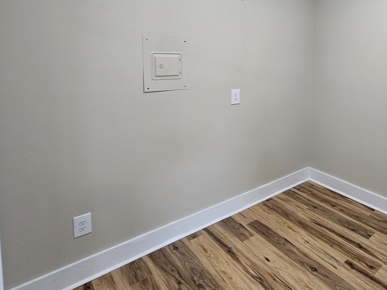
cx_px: 298
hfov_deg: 70.3
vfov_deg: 58.2
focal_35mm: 22
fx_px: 246
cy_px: 75
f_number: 2.2
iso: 250
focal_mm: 2.2
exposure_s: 1/60
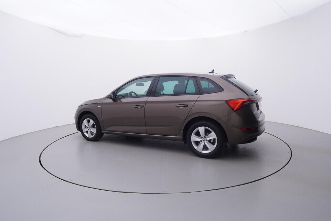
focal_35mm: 22
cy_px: 110
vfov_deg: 56.2
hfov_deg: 77.3
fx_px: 207
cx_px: 166
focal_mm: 15
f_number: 5
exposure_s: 1/80
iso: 200
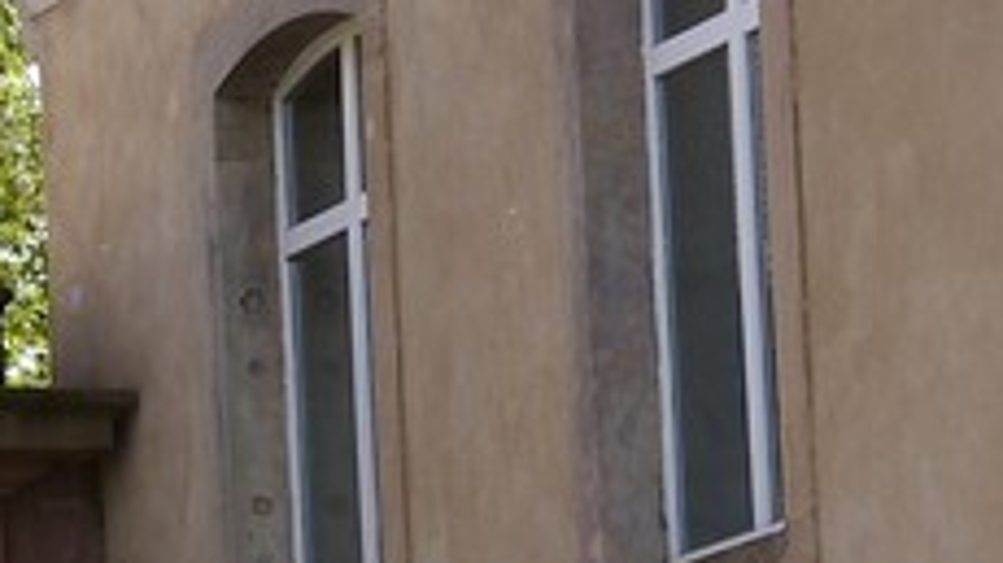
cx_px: -2477
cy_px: 511
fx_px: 8717
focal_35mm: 328
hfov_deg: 5.9
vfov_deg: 3.7
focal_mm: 45
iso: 100
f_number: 7.1
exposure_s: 1/250
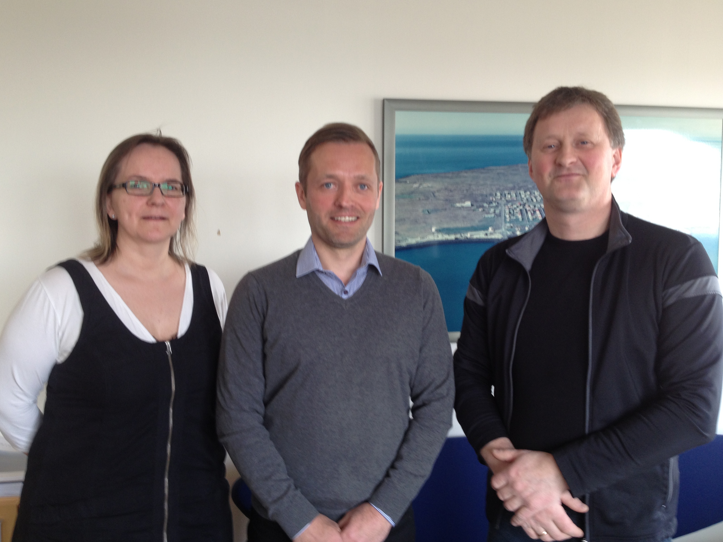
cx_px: 356
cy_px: 266
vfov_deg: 39.7
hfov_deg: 51.4
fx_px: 752
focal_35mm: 36
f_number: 2.4
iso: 50
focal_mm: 4.28
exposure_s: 1/24
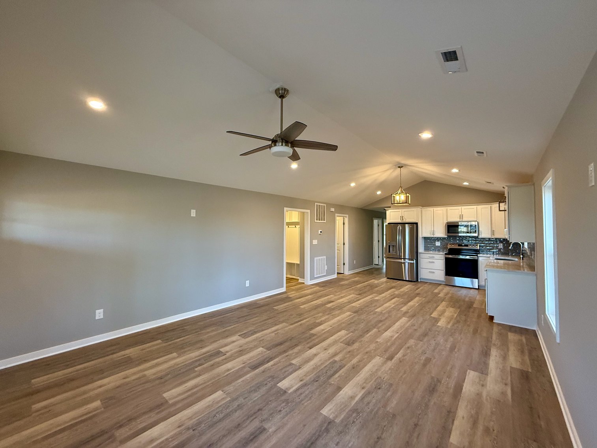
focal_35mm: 14
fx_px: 241
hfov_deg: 102.1
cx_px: 298
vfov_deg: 85.7
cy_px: 224
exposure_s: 1/120
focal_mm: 2.22
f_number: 2.2
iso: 250
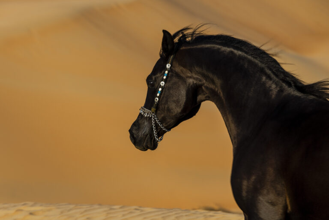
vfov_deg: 4.6
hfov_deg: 6.9
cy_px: 110
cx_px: 164
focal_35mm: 300
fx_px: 2743
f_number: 11
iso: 200
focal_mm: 300
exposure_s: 1/125
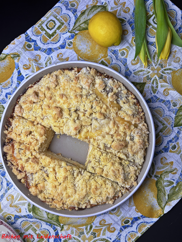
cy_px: 121
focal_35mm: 26
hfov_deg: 53.1
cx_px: 91
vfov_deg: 67.3
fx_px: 182
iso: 40
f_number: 1.5
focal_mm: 5.7
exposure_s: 1/193
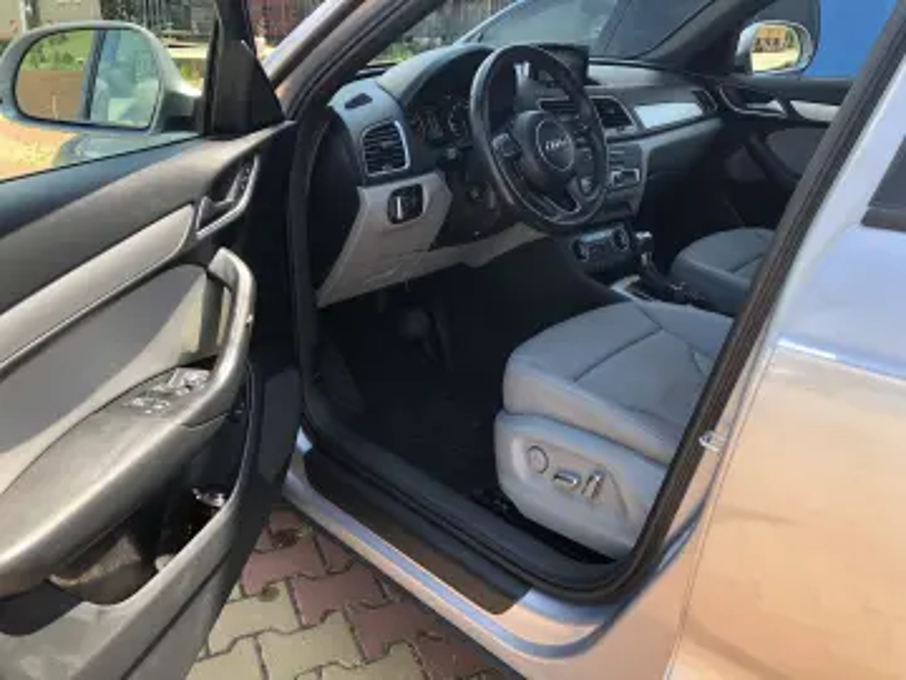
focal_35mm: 28
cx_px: 453
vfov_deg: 49.7
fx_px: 733
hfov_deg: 63.4
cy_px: 340
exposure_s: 1/120
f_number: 1.8
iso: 20
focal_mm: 4
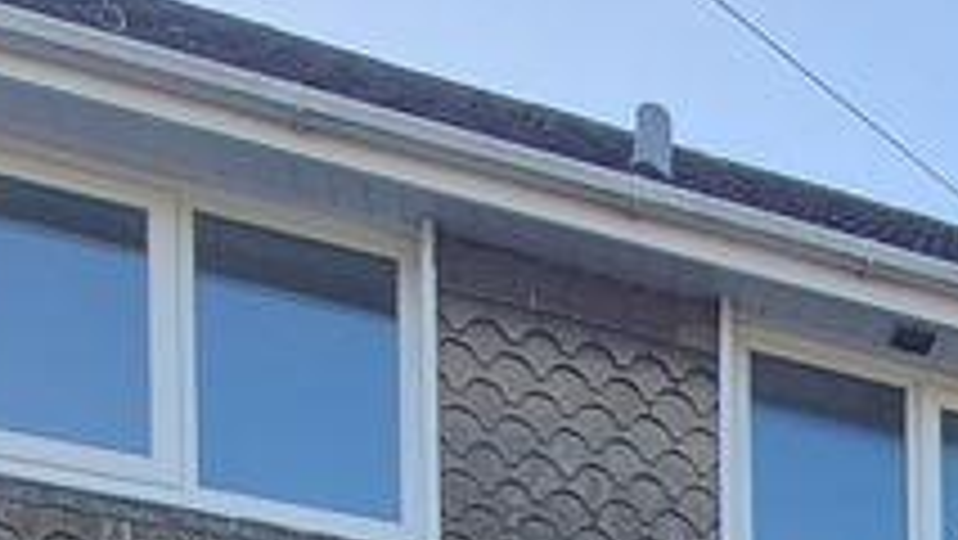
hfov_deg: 24.9
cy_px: 1395
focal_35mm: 68
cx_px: 1376
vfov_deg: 12.6
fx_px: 1728
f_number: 2.2
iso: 50
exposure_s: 1/507
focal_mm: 1.74
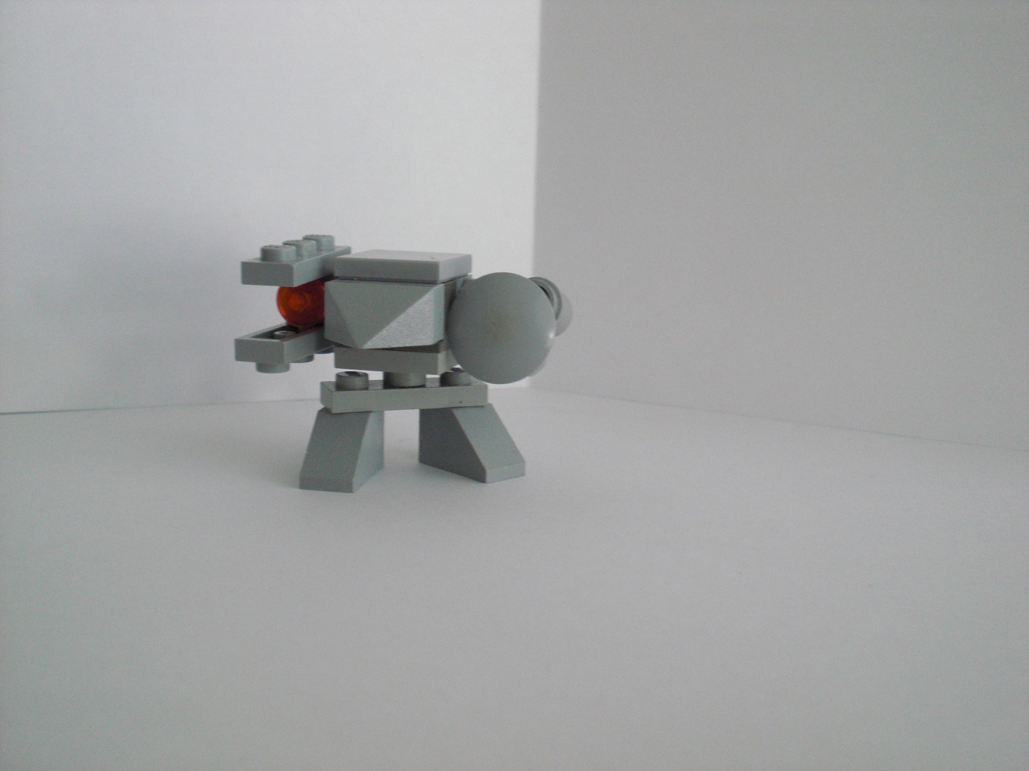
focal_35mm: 38
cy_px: 386
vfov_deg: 37.7
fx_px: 1130
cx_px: 514
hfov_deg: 49.0
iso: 200
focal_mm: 6.3
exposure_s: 1/80
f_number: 3.1
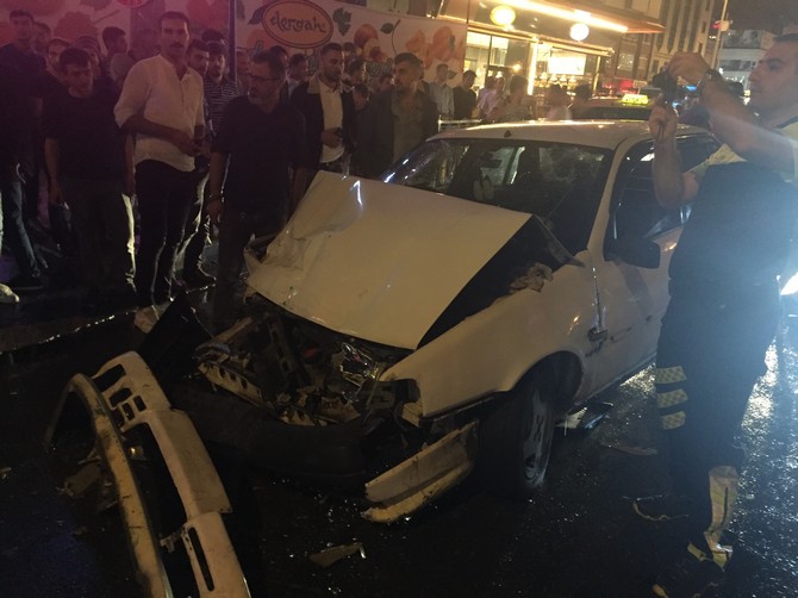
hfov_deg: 61.7
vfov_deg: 48.2
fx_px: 668
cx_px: 399
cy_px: 299
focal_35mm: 29
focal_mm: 4.15
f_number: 2.2
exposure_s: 1/17
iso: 640
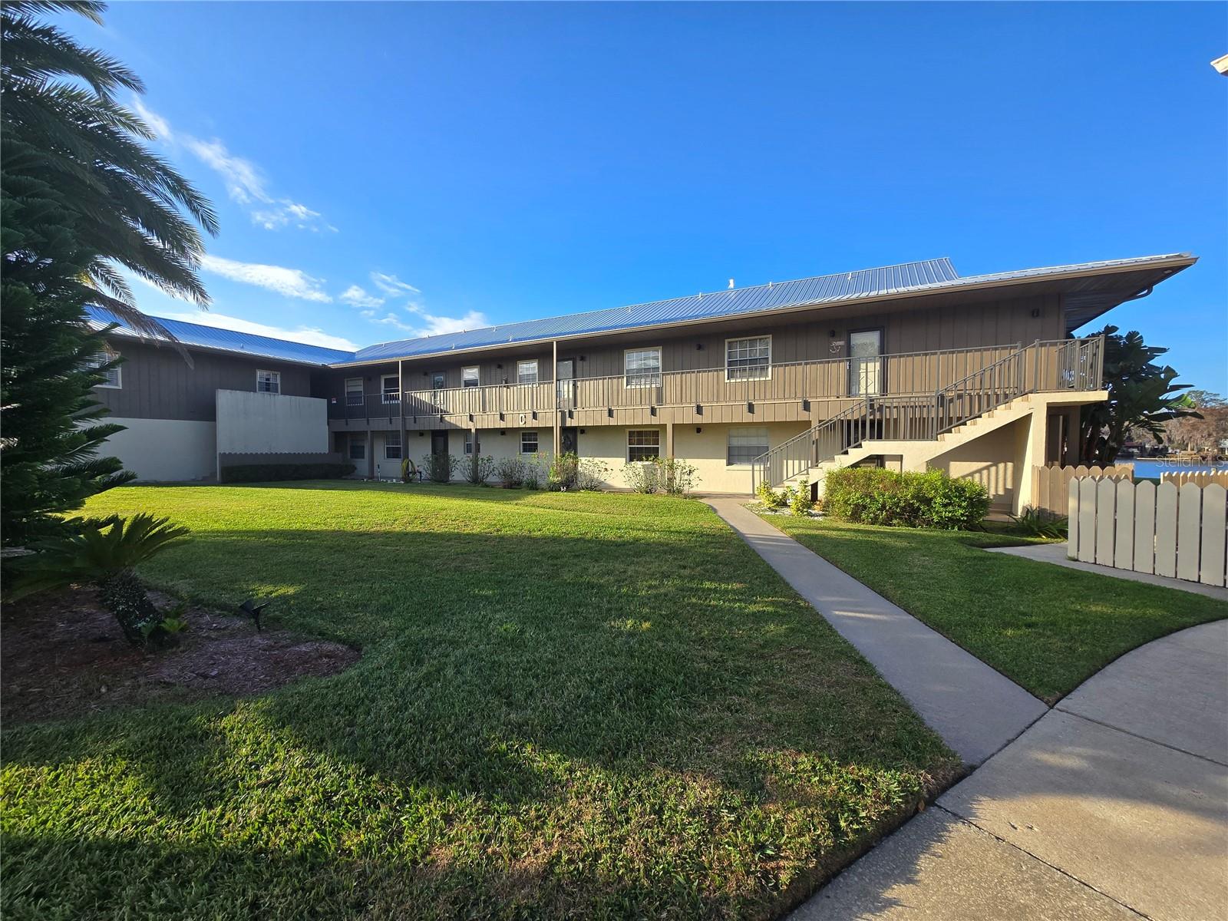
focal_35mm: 13
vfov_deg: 89.9
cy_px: 460
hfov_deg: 106.2
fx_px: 461
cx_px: 614
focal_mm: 2.2
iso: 50
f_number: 2.2
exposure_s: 1/947
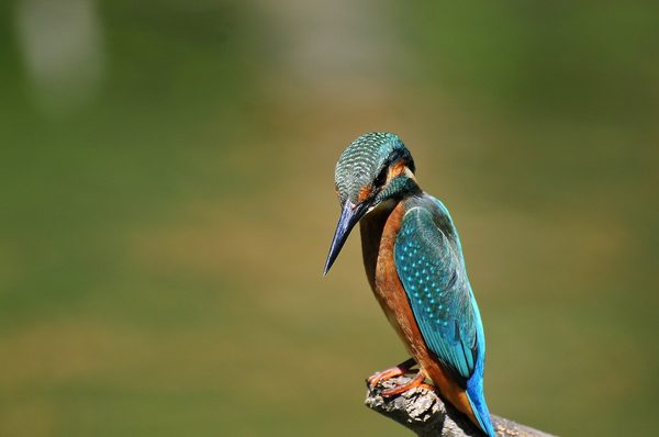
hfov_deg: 4.6
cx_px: 330
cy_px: 218
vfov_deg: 3.0
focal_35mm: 450
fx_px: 8224
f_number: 8
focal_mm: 300
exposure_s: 1/640
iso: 250
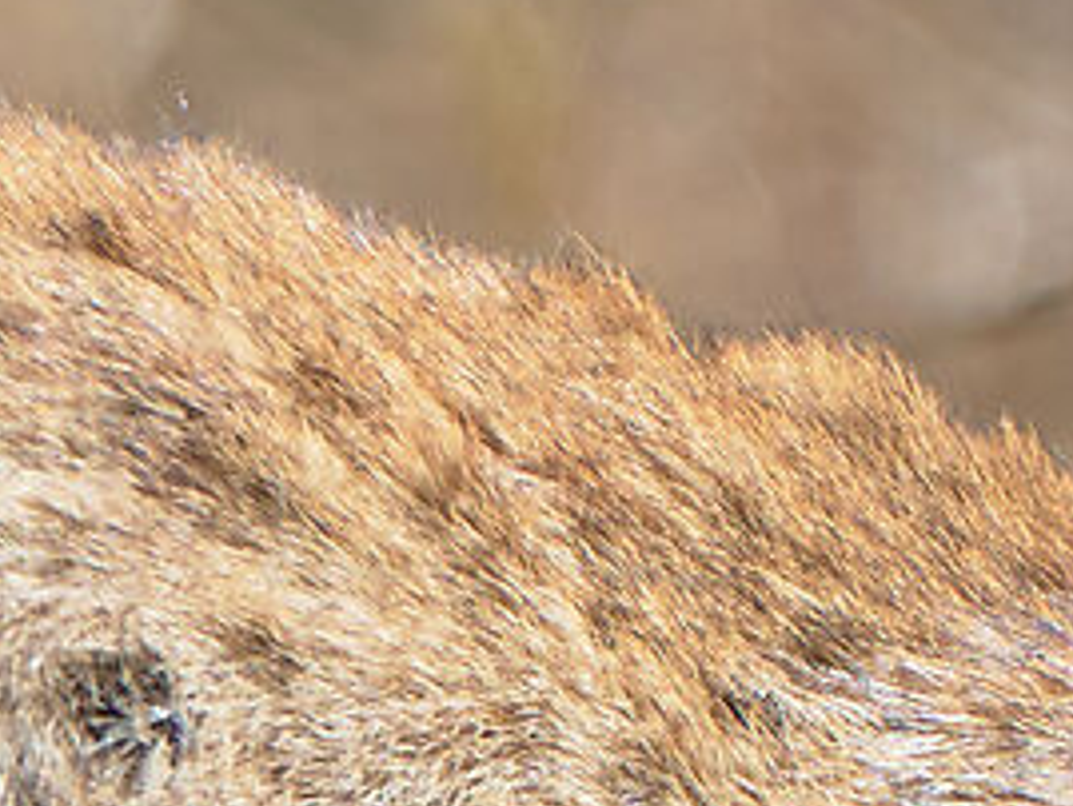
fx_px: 159366
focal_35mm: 5139
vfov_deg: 0.3
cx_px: -2365
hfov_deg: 0.4
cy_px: 2083
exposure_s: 1/800
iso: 500
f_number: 8
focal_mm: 600
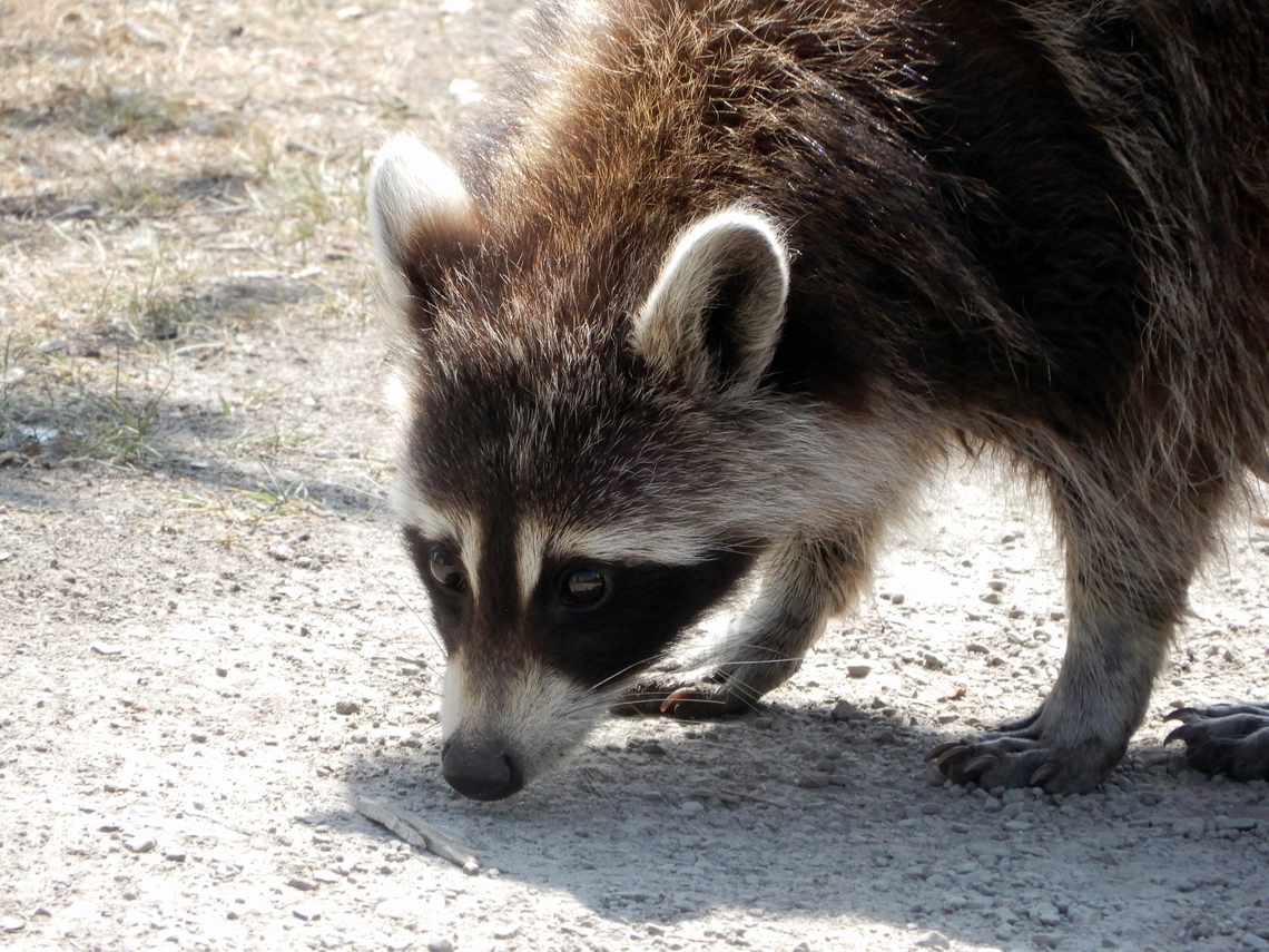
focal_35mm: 720
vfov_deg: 2.1
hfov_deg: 2.8
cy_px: 476
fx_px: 26395
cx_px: 634
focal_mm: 128
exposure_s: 1/250
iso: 220
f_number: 6.9
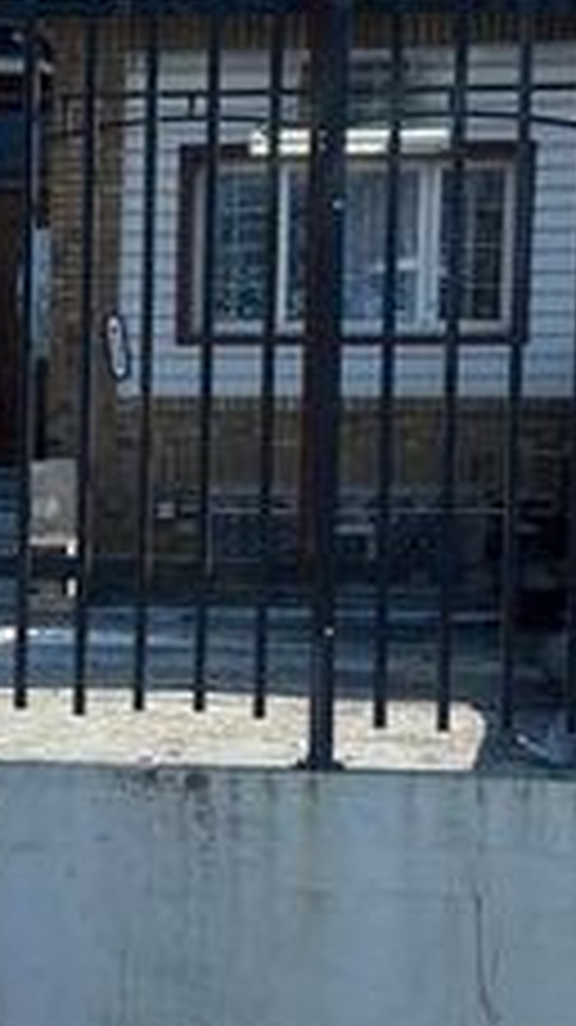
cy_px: 614
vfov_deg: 25.6
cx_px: 126
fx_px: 2257
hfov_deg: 14.5
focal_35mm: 83
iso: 50
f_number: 1.5
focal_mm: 5.7
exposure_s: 1/1621
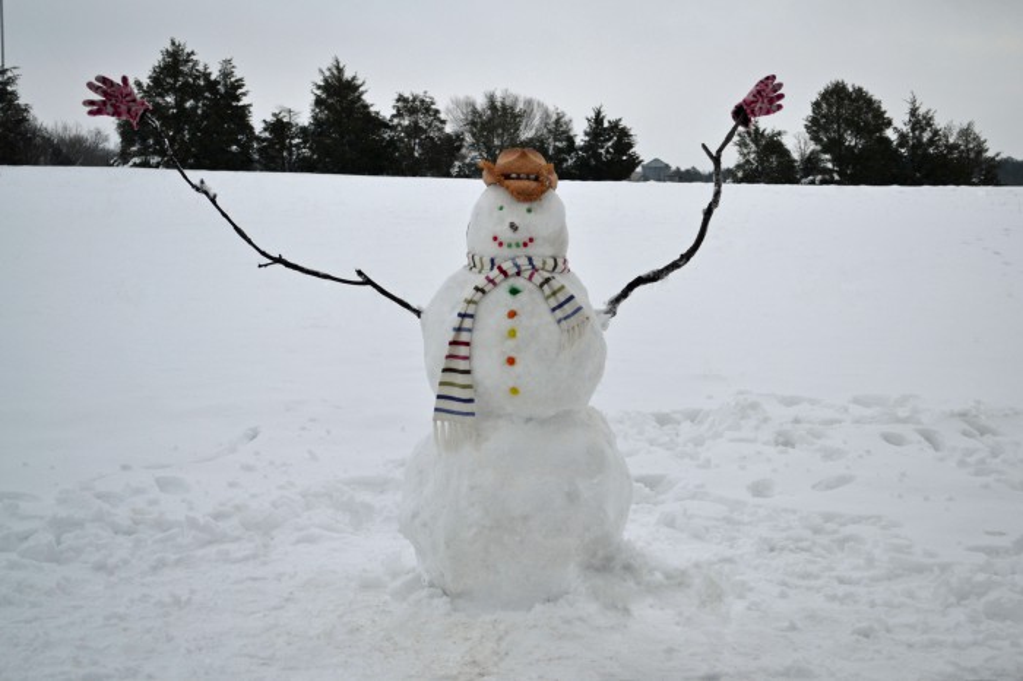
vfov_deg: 23.8
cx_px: 512
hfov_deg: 35.1
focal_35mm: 57
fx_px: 1619
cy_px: 340
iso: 280
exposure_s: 1/125
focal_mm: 38
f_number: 5.6
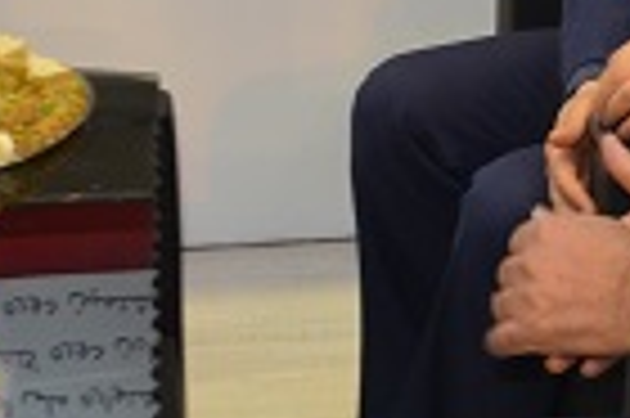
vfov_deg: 10.6
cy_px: -285
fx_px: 2150
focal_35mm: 123
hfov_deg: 15.9
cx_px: 806
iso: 800
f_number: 3.5
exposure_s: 1/60
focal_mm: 18
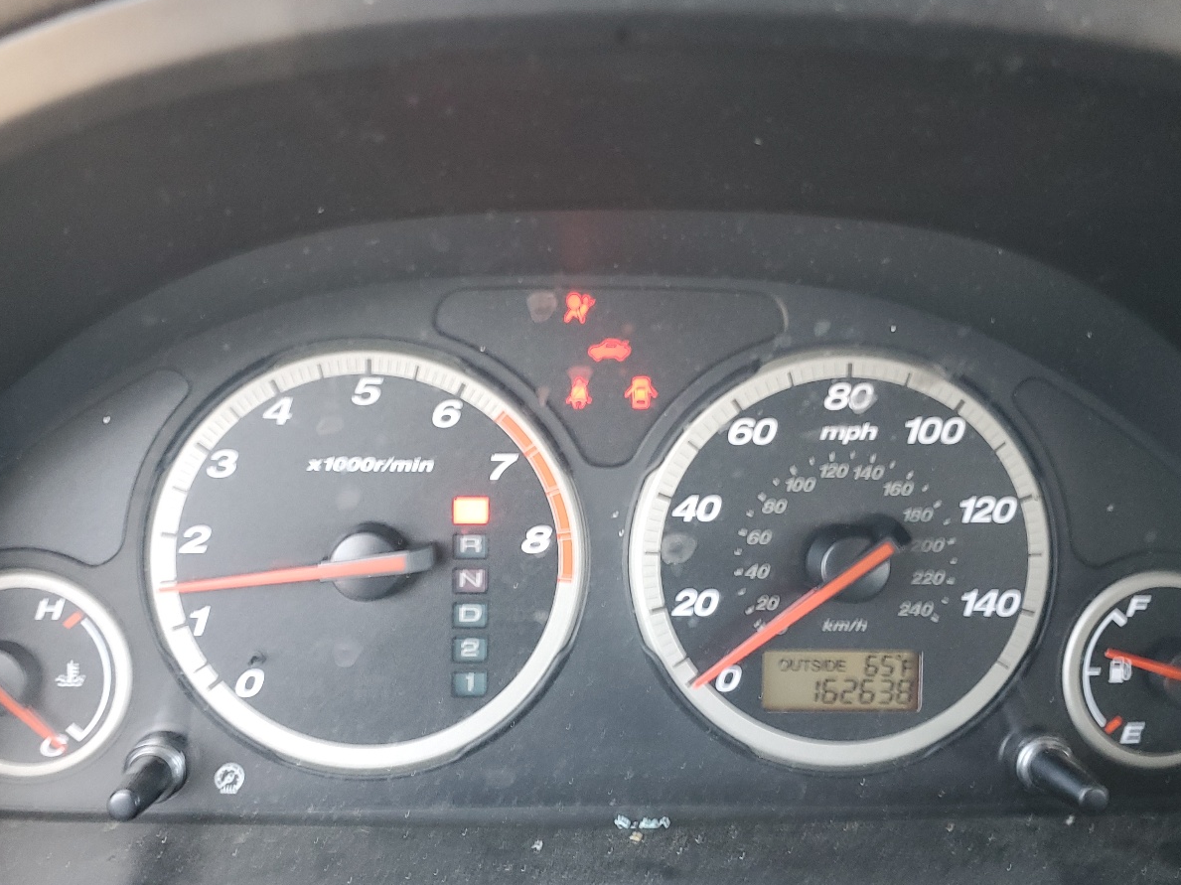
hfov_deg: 52.6
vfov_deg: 40.6
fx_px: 1194
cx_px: 597
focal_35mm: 35
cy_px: 502
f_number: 1.5
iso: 97
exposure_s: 1/60.2
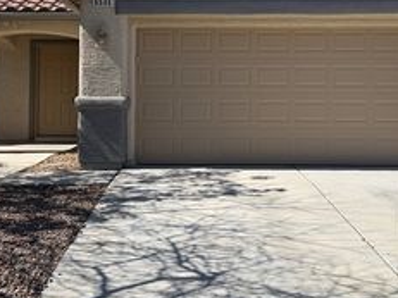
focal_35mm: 52
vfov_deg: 27.5
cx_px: 188
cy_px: 63
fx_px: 598
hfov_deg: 36.8
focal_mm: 6.76
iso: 80
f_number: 1.78
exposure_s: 1/4975
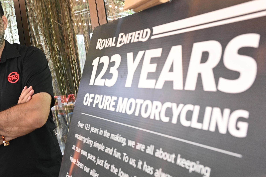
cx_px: 66
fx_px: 317
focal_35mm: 43
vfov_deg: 31.0
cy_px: 70
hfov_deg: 43.9
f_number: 5
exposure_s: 1/60
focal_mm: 27
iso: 2500
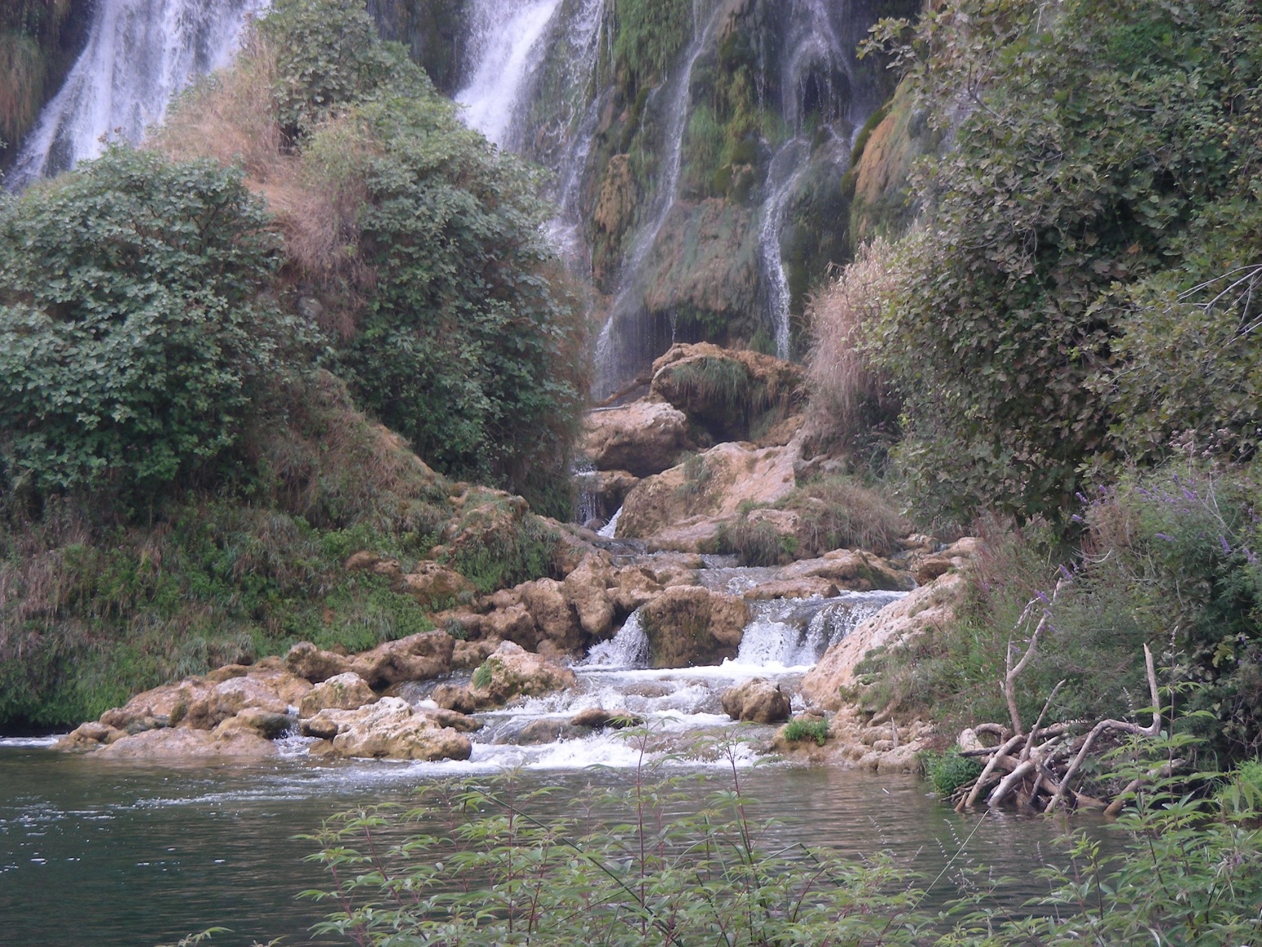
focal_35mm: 128
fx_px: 4667
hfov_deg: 15.4
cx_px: 631
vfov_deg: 11.6
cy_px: 474
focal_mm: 21.3
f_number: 3.5
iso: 50
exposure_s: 1/153
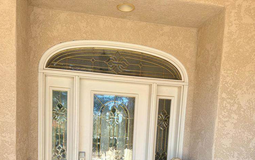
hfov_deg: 55.3
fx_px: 243
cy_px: 159
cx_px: 124
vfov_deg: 33.3
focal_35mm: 35
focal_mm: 6.76
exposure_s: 1/532
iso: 80
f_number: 1.78
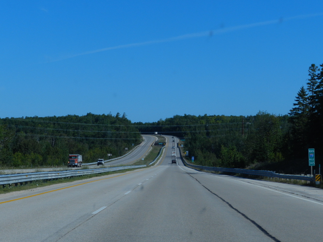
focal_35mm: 100
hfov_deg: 19.6
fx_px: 933
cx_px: 162
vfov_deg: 14.8
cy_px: 121
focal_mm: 17.7
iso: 160
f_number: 5
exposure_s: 1/1250
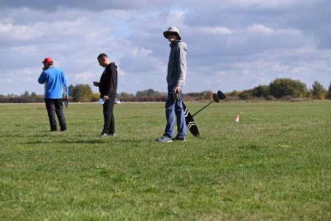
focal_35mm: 125
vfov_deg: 11.0
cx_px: 166
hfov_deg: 16.4
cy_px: 110
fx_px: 1150
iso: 640
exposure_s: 1/1250
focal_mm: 125
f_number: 9
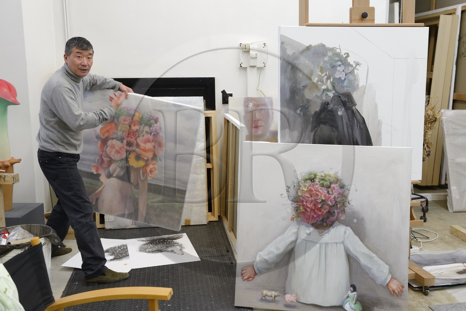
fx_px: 492
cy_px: 156
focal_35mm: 38
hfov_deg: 50.7
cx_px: 233
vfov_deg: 35.1
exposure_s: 1/100
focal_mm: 38
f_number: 5
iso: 1600
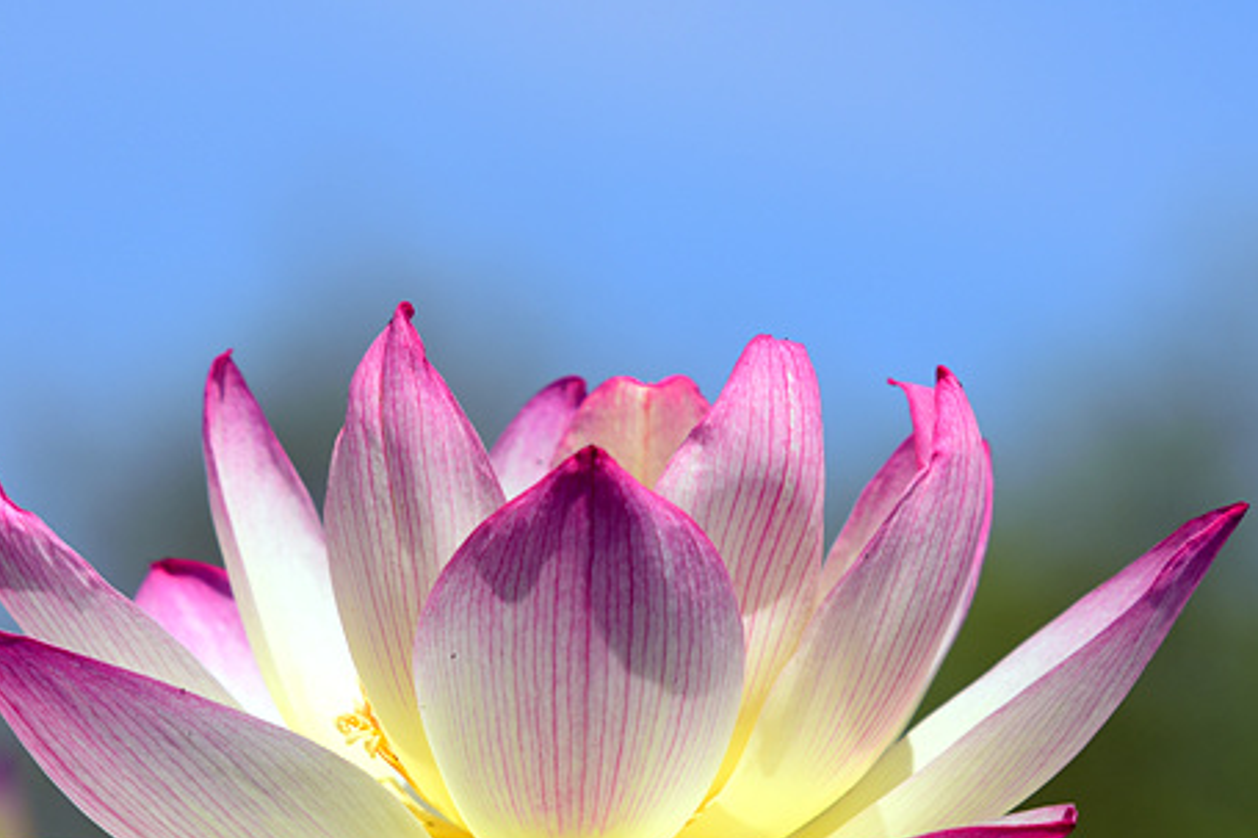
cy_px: 469
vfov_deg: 2.7
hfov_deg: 4.1
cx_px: 702
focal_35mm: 506
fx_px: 17675
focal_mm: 230
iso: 100
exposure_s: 1/500
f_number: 8
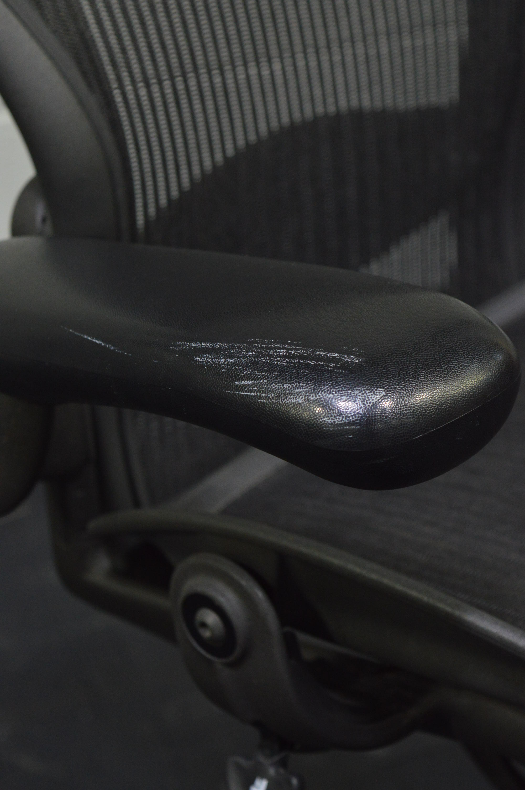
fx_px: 1808
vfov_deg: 24.6
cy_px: 395
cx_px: 262
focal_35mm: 82
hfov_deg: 16.5
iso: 1600
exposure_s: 1/80
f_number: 5.6
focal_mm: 55
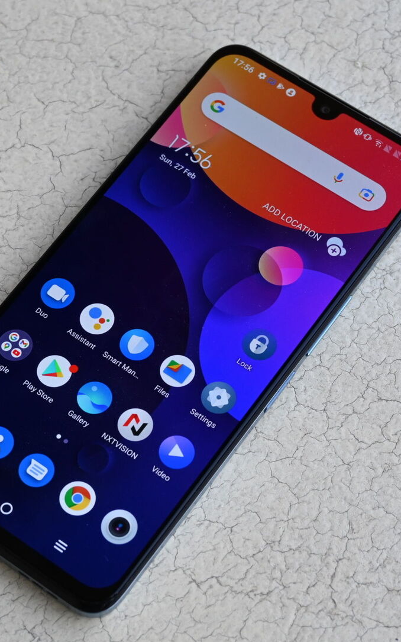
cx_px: 137
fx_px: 1609
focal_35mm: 92
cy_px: 374
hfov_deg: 14.2
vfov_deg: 22.5
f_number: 5
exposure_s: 1/200
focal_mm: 34
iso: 400
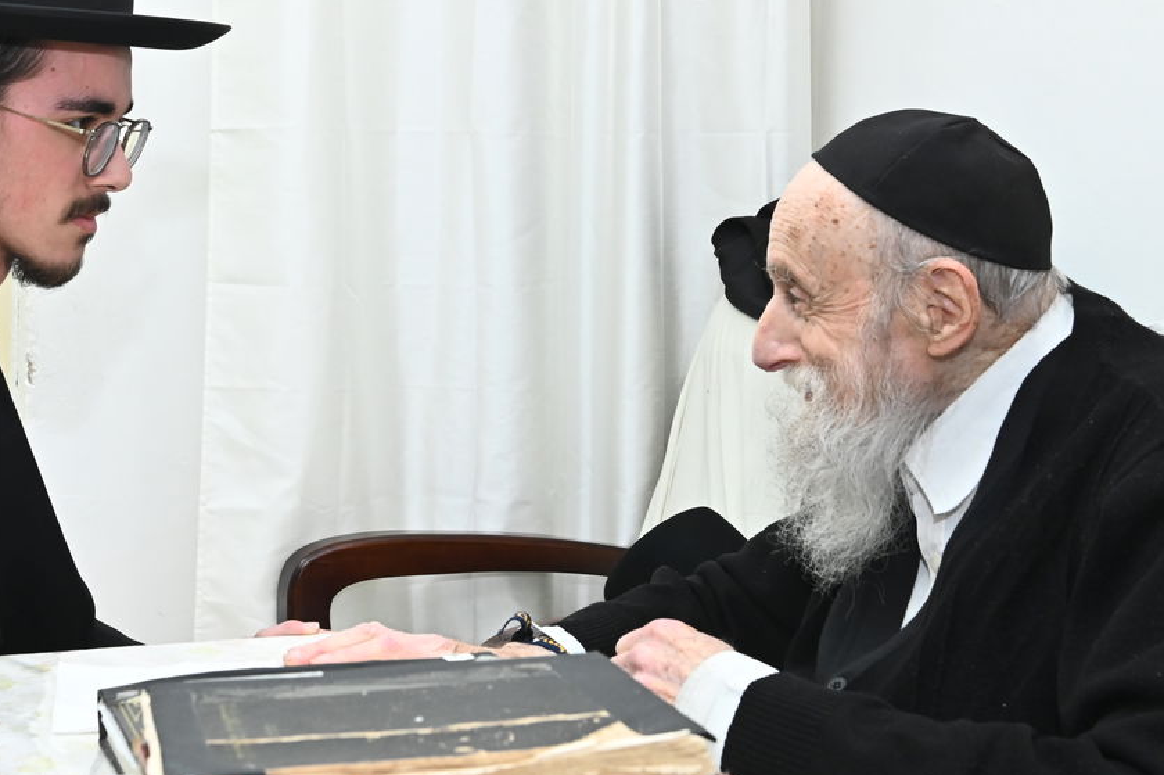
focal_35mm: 60
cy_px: 209
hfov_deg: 33.3
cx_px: 450
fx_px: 1939
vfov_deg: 22.4
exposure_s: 1/200
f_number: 9
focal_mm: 36
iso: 2500
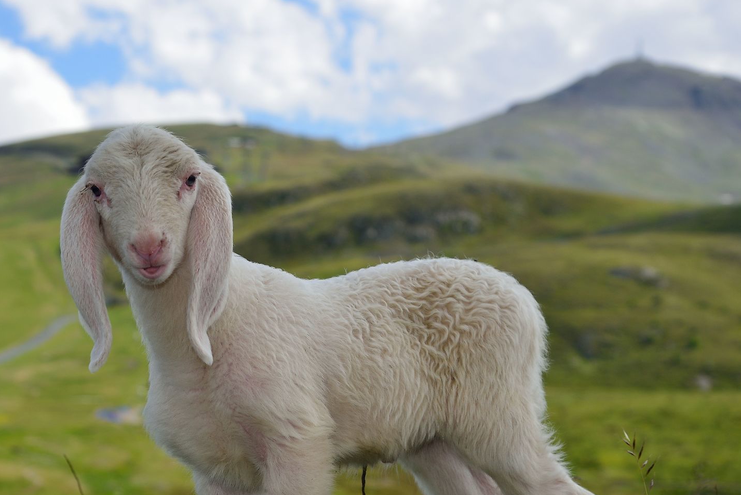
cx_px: 248
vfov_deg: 12.3
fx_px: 2286
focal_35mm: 111
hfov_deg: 18.4
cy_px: 412
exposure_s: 1/250
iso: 200
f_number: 6.3
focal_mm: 66
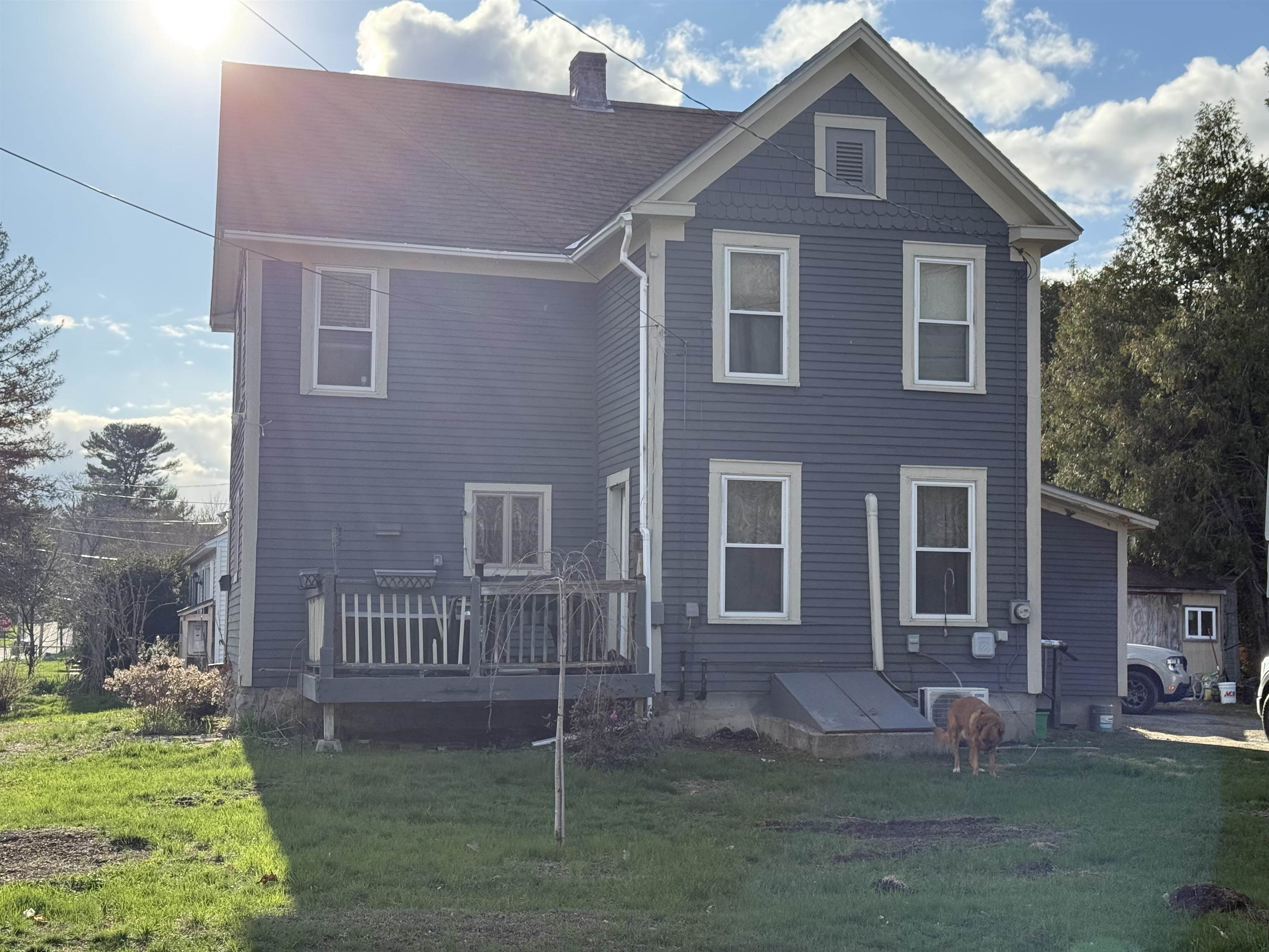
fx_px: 1760
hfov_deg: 39.7
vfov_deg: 30.3
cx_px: 634
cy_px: 476
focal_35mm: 48
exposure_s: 1/3096
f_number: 1.78
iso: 80
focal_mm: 6.76
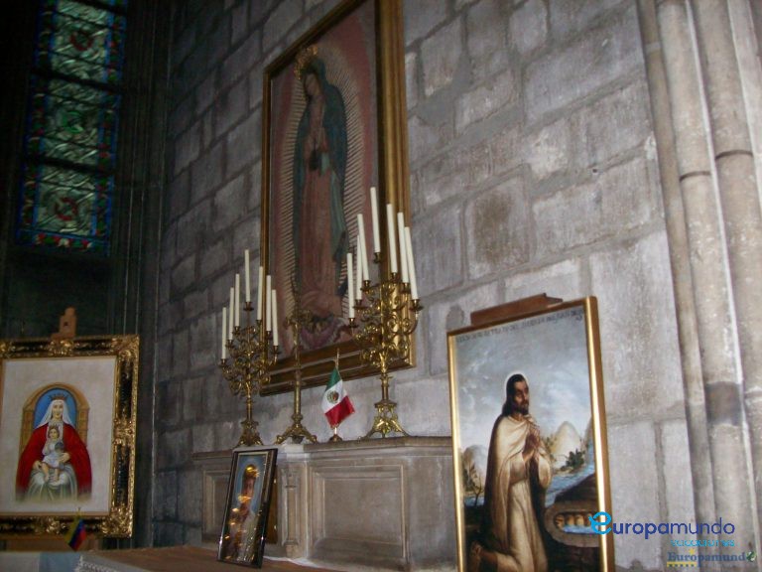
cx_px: 381
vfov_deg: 39.7
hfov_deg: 51.4
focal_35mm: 36
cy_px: 286
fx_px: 792
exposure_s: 1/64
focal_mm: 6
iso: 200
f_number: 2.7
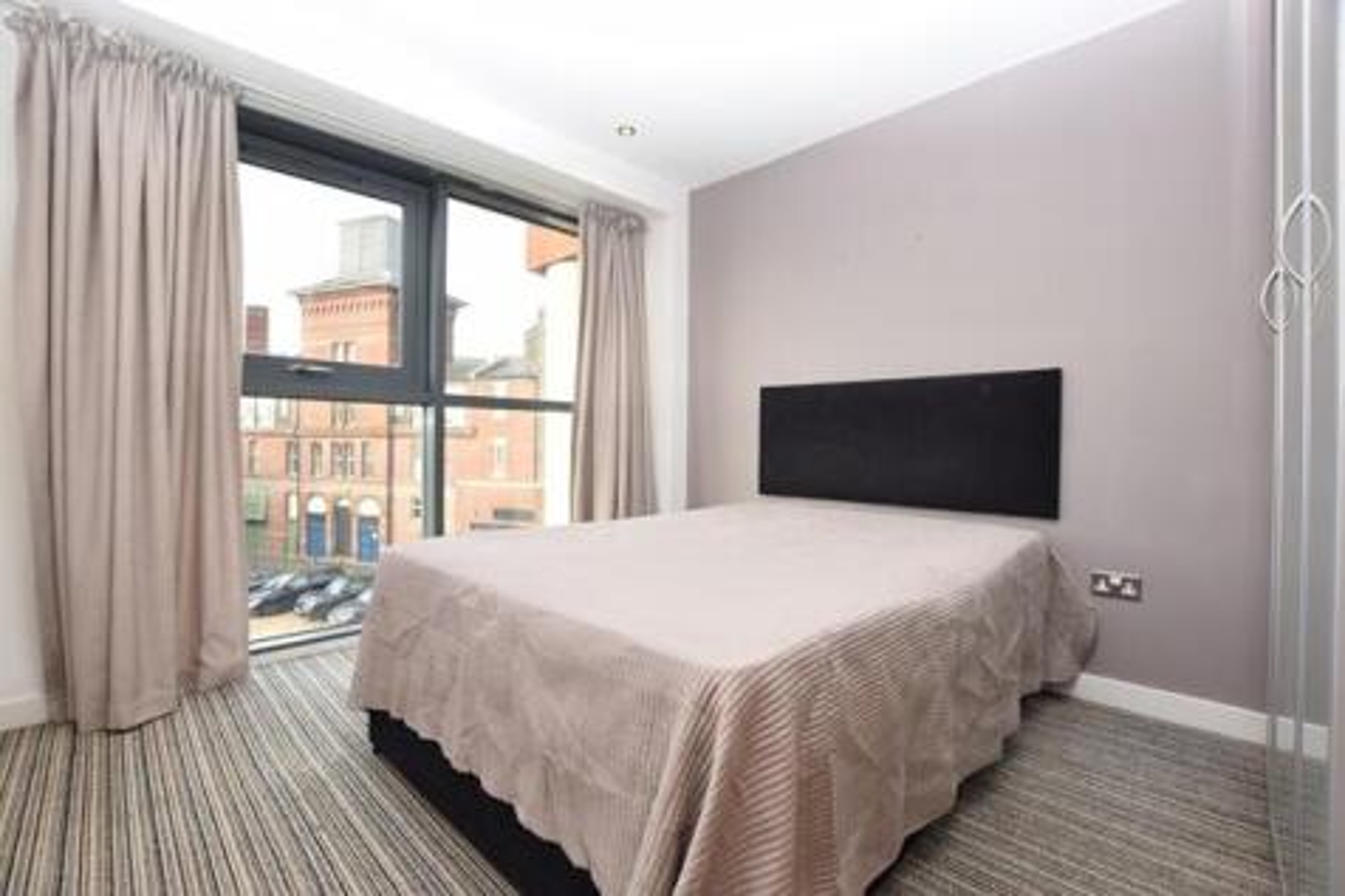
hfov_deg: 100.4
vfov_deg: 77.3
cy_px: 448
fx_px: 560
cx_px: 672
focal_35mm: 15
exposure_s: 1/125
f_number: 5.6
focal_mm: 10
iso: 400
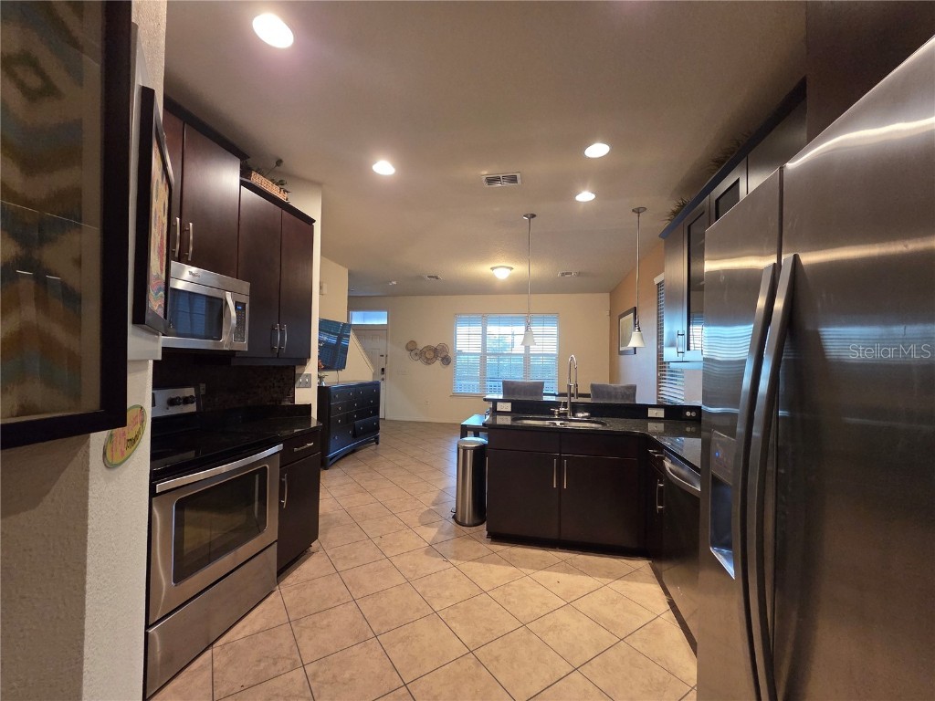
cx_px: 468
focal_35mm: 13
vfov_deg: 89.9
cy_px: 350
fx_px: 351
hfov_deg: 106.2
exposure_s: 1/60
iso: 800
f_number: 2.2
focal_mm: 2.2
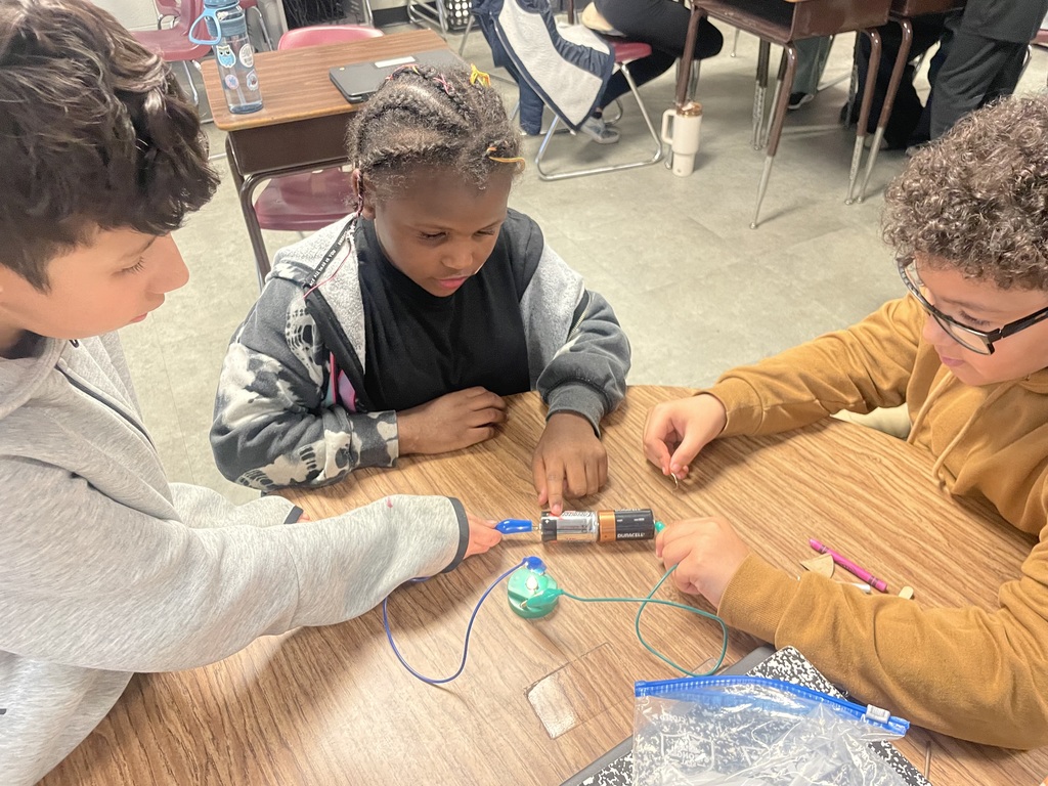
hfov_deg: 67.3
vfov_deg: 53.1
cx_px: 524
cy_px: 393
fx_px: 787
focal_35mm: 26
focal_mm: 4.2
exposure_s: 1/60
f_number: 1.6
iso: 320
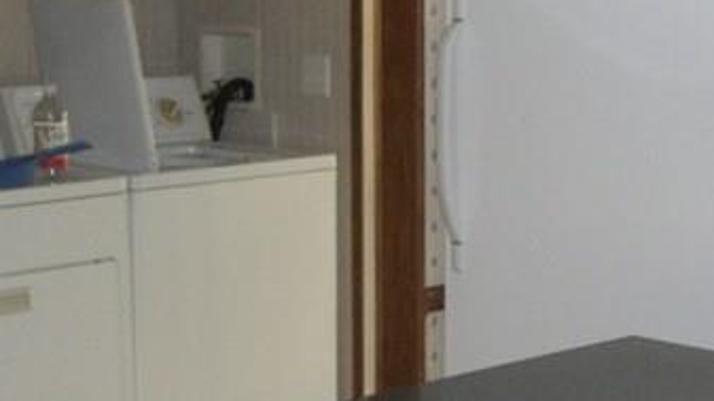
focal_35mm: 106
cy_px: 352
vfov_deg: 11.3
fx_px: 2005
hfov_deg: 20.2
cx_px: 390
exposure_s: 1/30
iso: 160
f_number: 2.9
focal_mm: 5.7
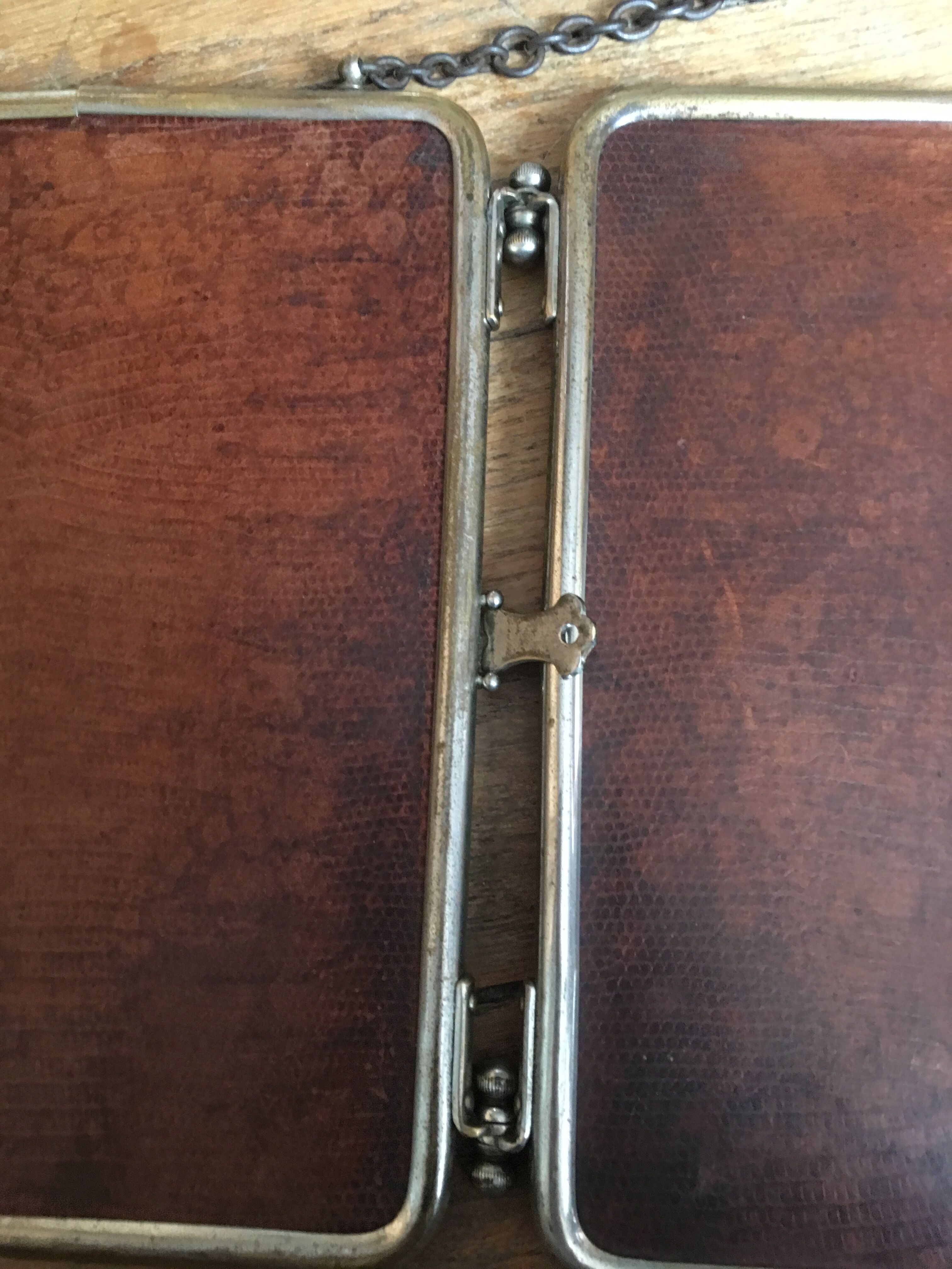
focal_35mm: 29
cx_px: 476
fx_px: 1063
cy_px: 634
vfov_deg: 61.7
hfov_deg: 48.2
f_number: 2.2
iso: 80
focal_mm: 4.15
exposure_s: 1/4
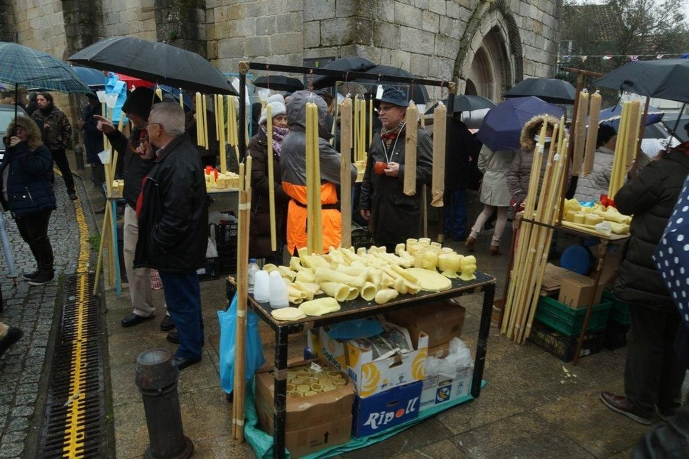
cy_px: 230
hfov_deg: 73.8
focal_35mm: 24
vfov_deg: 53.1
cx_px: 344
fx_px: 459
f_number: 10
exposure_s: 1/60
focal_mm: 16
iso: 400
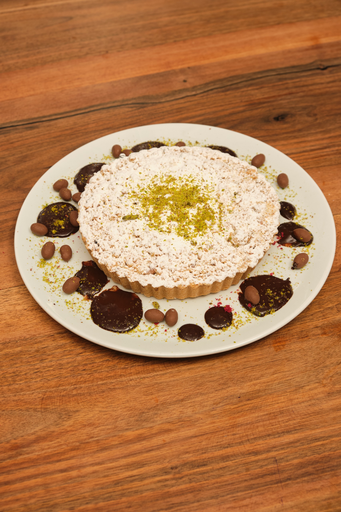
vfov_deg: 41.9
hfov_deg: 28.6
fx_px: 668
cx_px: 170
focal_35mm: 47
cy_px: 256
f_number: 5.6
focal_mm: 31.5
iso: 200
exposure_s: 1/125
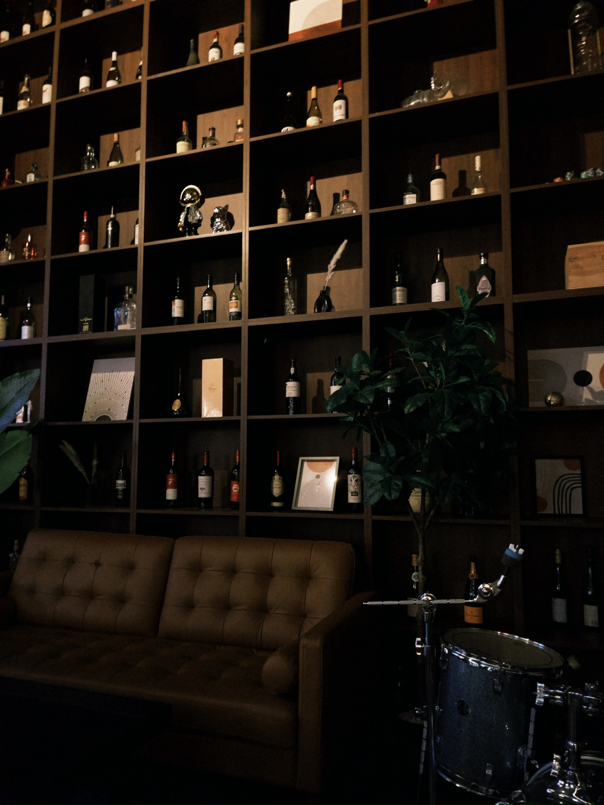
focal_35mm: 26
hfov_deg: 53.1
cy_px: 402
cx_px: 302
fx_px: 605
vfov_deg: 67.3
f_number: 1.6
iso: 1250
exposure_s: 1/17
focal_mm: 5.1
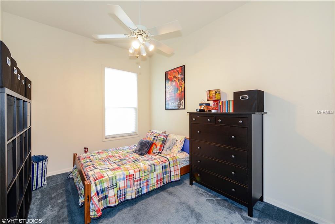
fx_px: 130
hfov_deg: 104.2
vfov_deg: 81.2
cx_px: 168
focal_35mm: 14
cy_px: 112
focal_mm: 14
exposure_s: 1/1.25
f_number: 8
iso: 200
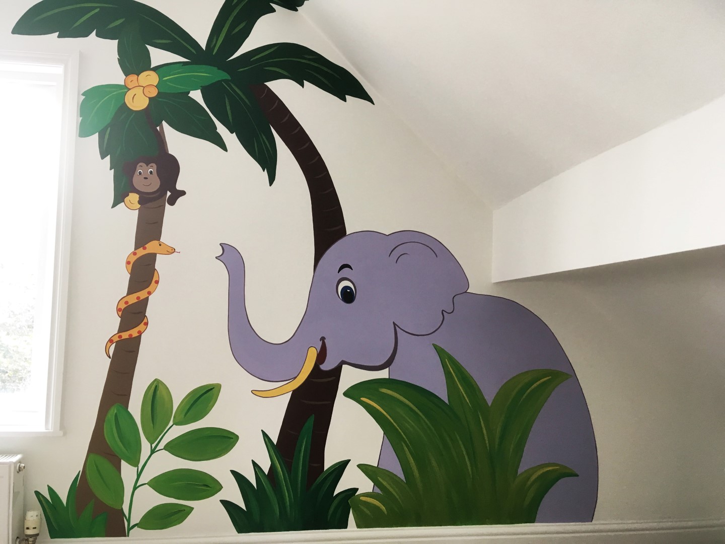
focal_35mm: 29
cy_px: 272
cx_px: 362
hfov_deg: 61.7
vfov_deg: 48.2
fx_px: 607
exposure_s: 1/33
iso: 50
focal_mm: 4.15
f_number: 2.2
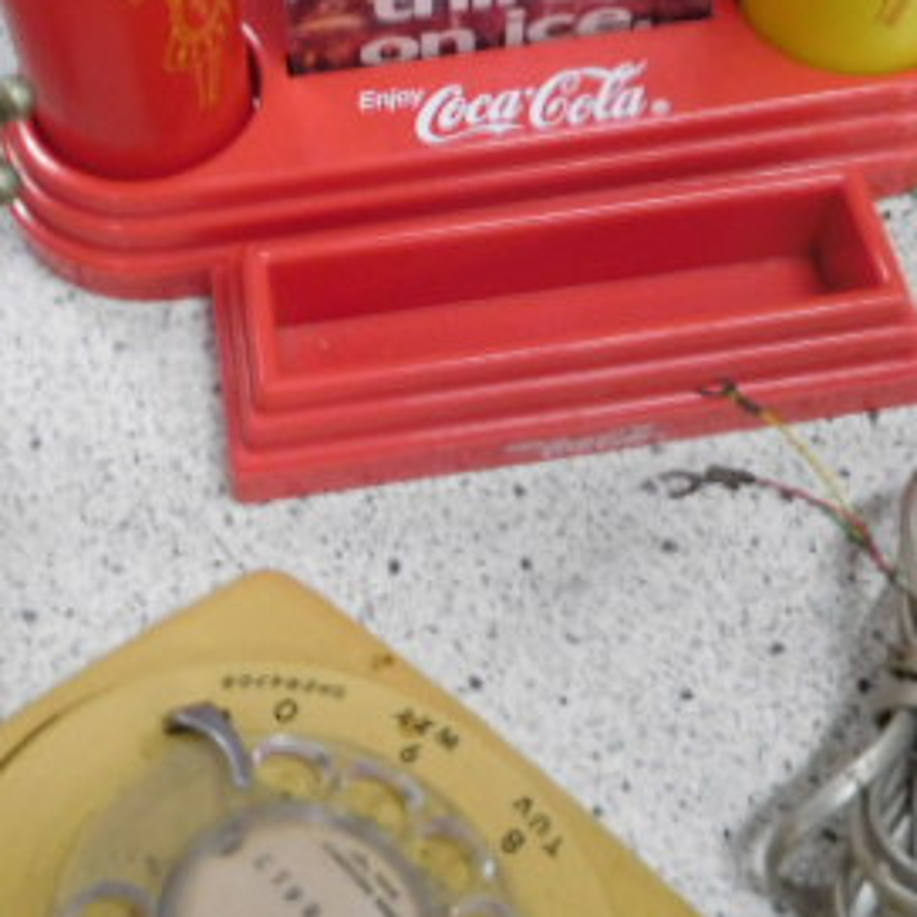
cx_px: 378
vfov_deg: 32.0
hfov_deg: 32.7
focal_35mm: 52
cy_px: 202
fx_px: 1558
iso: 400
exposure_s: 1/30
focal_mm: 4.5
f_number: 3.4
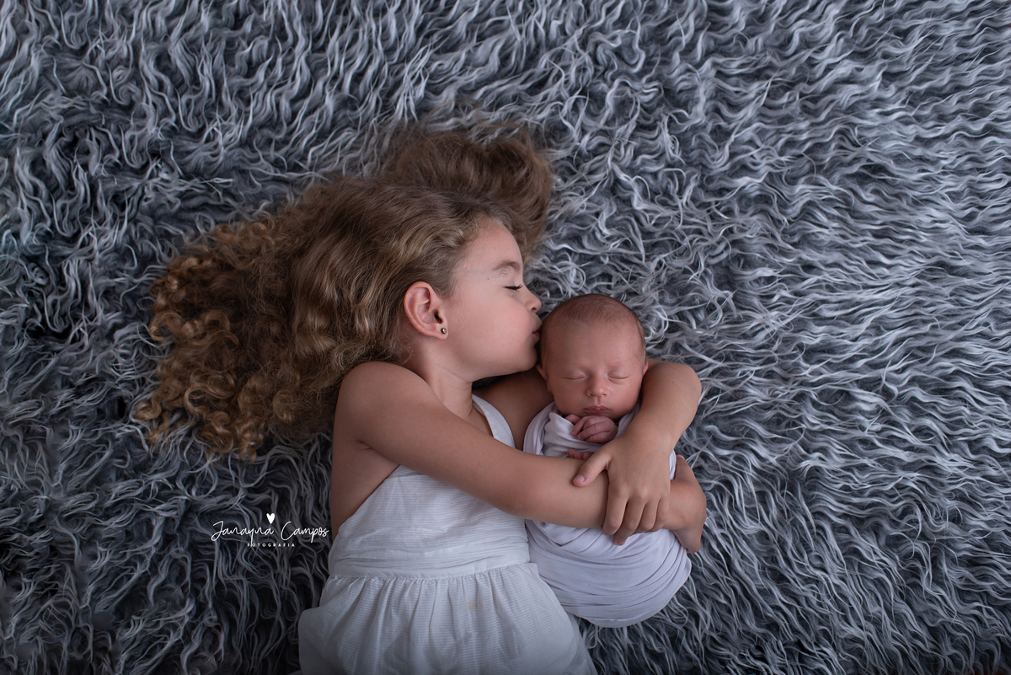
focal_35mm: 35
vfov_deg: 37.9
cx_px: 506
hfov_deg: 54.4
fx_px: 983
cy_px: 338
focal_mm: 35
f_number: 2.8
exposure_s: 1/200
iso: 100
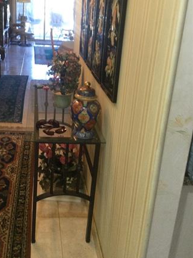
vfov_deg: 43.8
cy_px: 111
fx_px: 320
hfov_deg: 33.2
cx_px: 60
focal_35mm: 43
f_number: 2.4
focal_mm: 3.3
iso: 125
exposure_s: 1/30
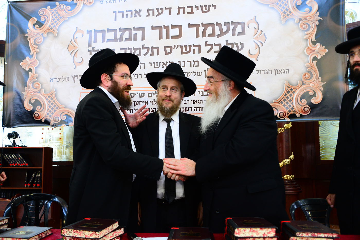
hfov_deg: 58.7
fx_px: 320
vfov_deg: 41.1
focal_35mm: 32
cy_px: 120
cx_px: 180
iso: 2500
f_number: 5.6
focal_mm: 32
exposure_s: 1/160
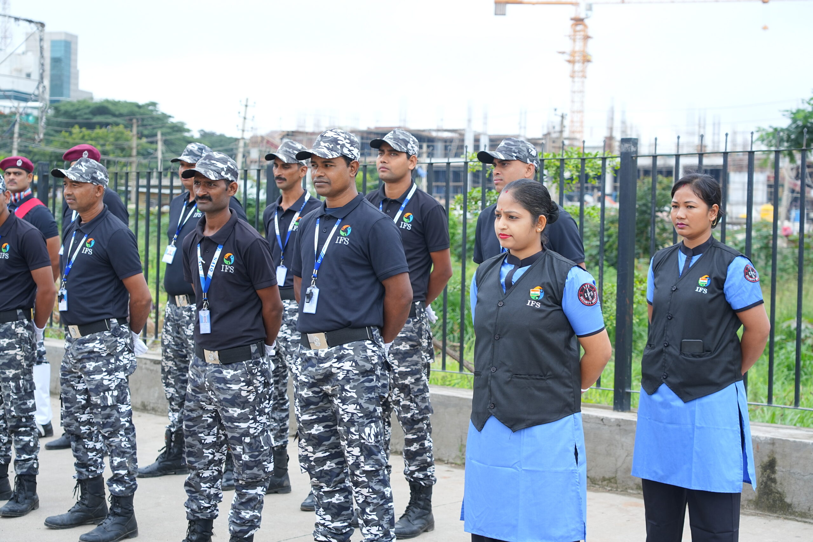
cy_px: 271
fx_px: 1265
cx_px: 406
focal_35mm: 56
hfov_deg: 35.6
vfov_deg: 24.2
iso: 250
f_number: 5
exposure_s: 1/125
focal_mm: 56
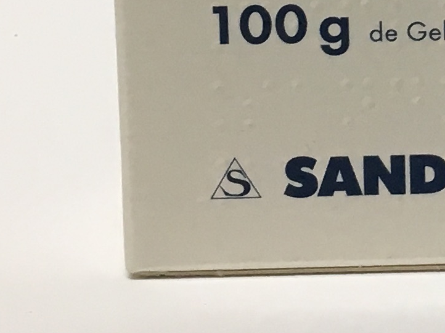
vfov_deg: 8.9
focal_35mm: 162
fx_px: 2082
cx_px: 862
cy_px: -205
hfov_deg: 11.2
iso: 32
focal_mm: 4.15
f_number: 2.2
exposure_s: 1/33
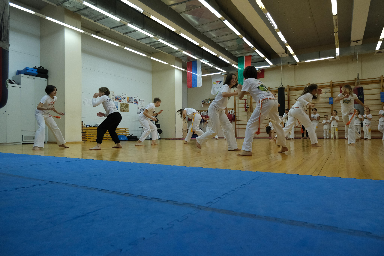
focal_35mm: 24
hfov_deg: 73.7
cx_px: 192
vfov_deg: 53.1
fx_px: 256
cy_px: 128
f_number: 3.6
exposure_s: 1/320
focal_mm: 16.1
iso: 2000
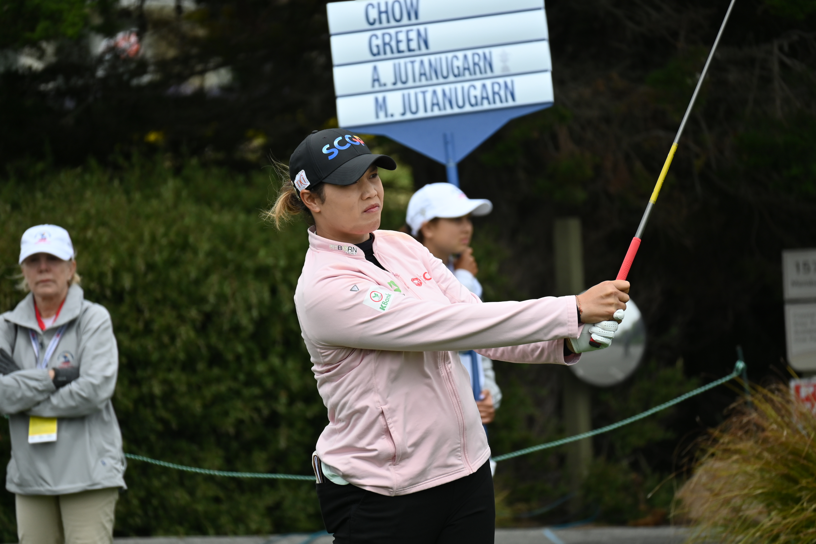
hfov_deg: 5.5
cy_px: 272
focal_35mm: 375
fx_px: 8499
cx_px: 408
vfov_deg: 3.7
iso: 160
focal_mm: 250
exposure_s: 1/800
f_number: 6.3
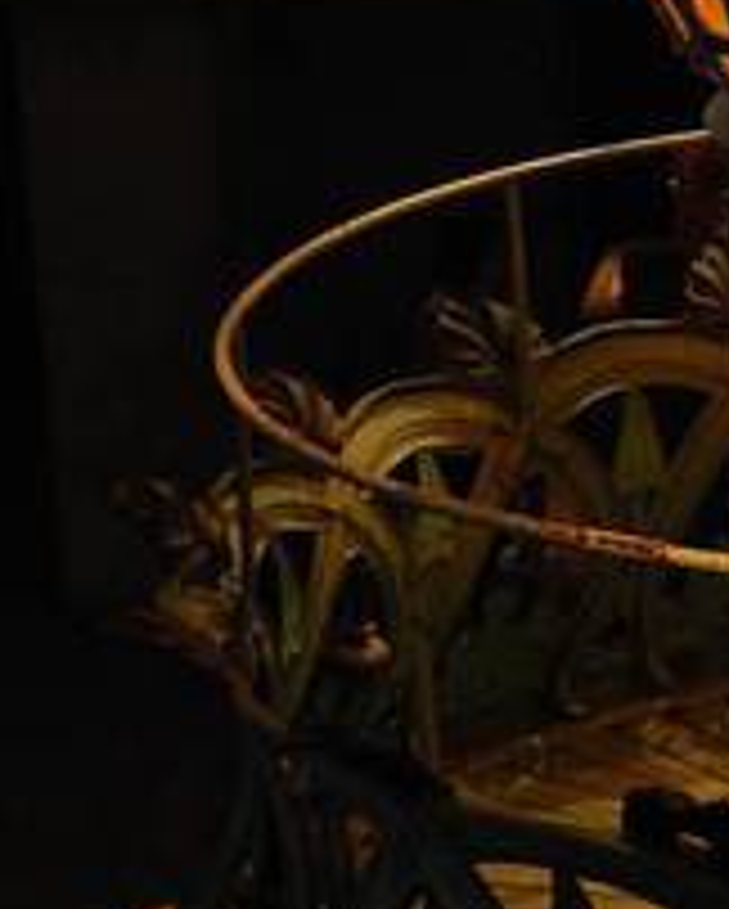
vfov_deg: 14.4
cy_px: 68
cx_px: 1017
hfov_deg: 11.4
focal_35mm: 132
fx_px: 3545
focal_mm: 27
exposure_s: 1/40
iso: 800
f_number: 4
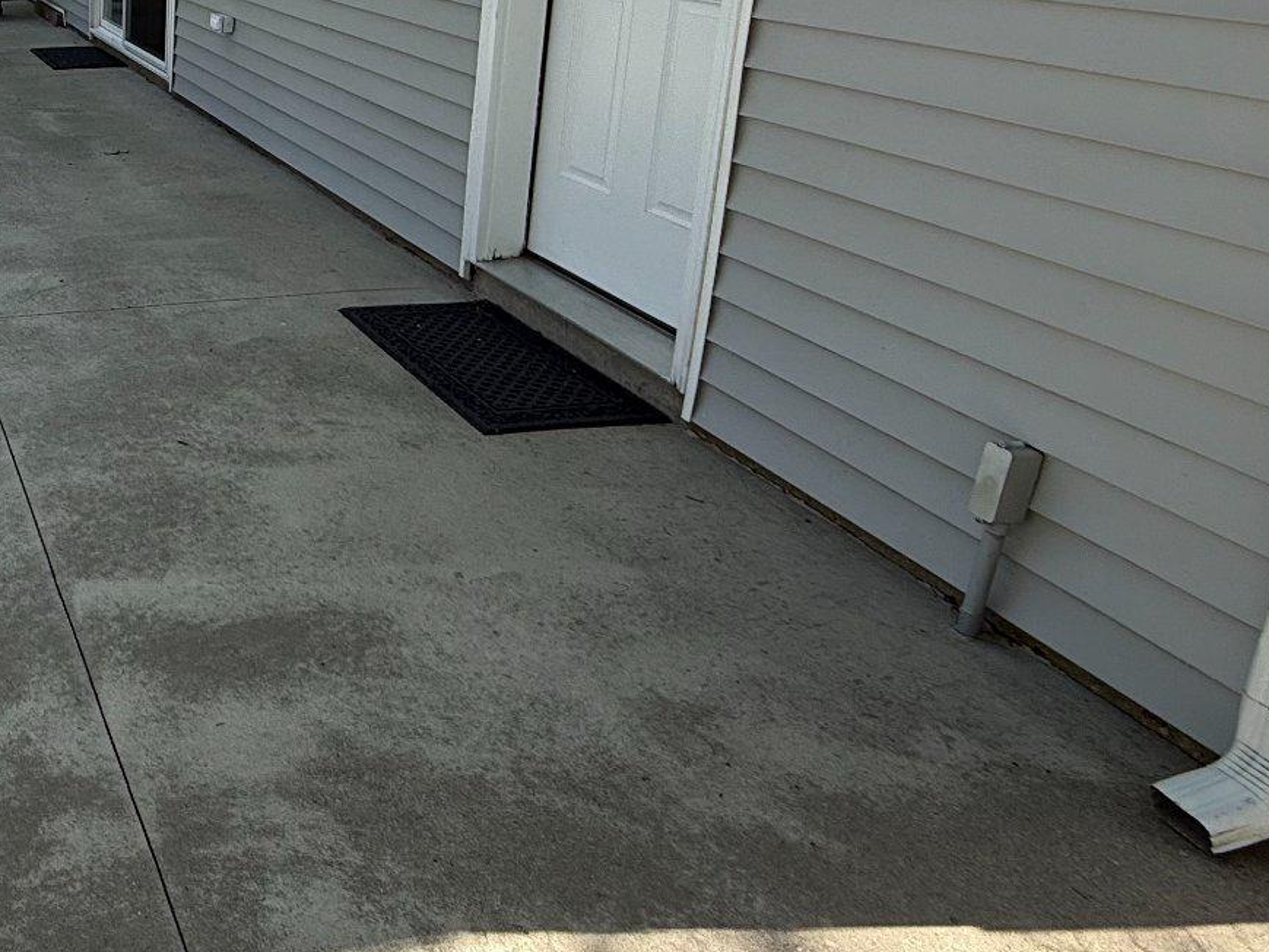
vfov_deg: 40.5
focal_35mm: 33
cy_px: 139
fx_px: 1210
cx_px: -57
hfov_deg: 44.9
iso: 50
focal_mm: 2.22
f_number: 2.2
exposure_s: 1/658
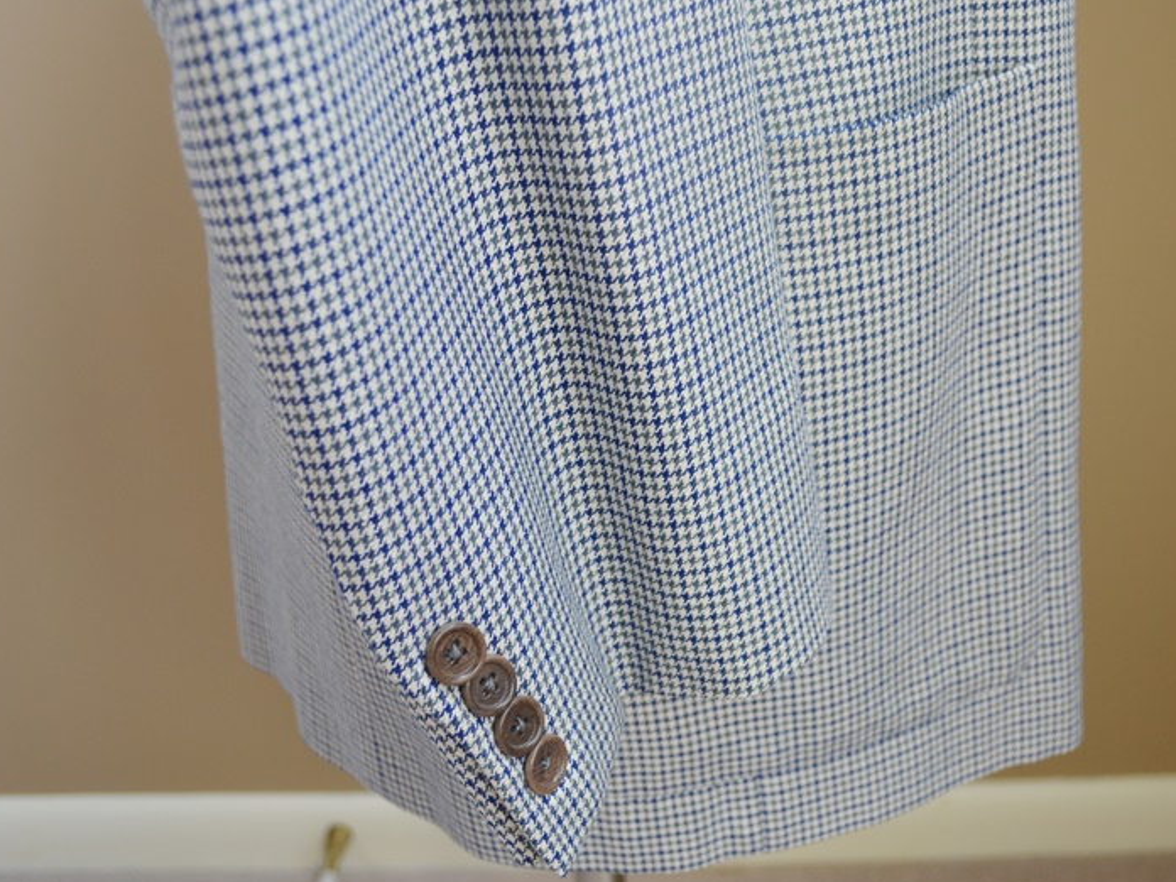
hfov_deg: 45.6
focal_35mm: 41
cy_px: 439
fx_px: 1393
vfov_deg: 35.1
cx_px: 686
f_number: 4.5
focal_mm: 22
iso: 400
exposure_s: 1/80
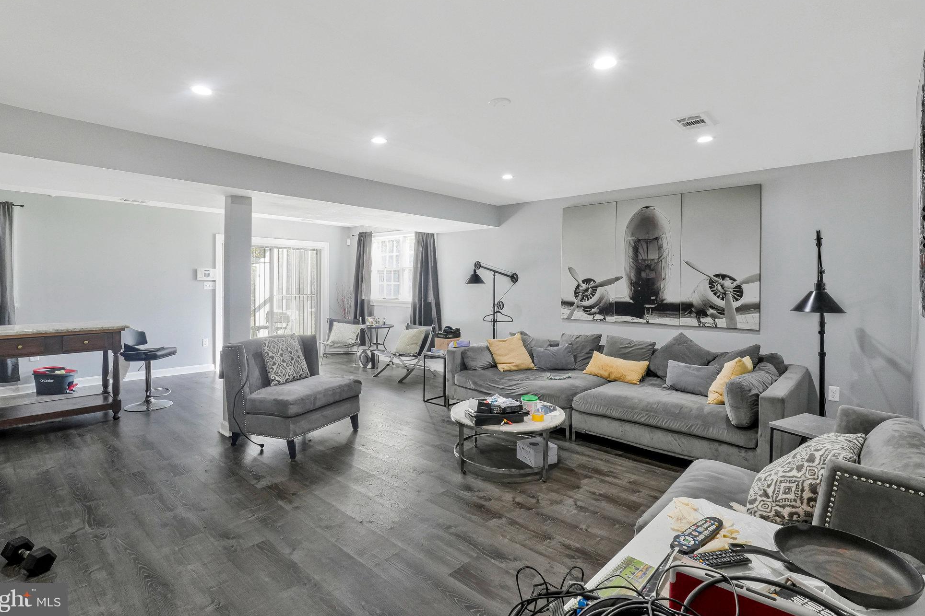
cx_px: 452
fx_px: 450
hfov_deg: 91.5
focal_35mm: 18
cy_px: 291
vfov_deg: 68.7
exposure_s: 1/30
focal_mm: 11
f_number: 8
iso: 2000
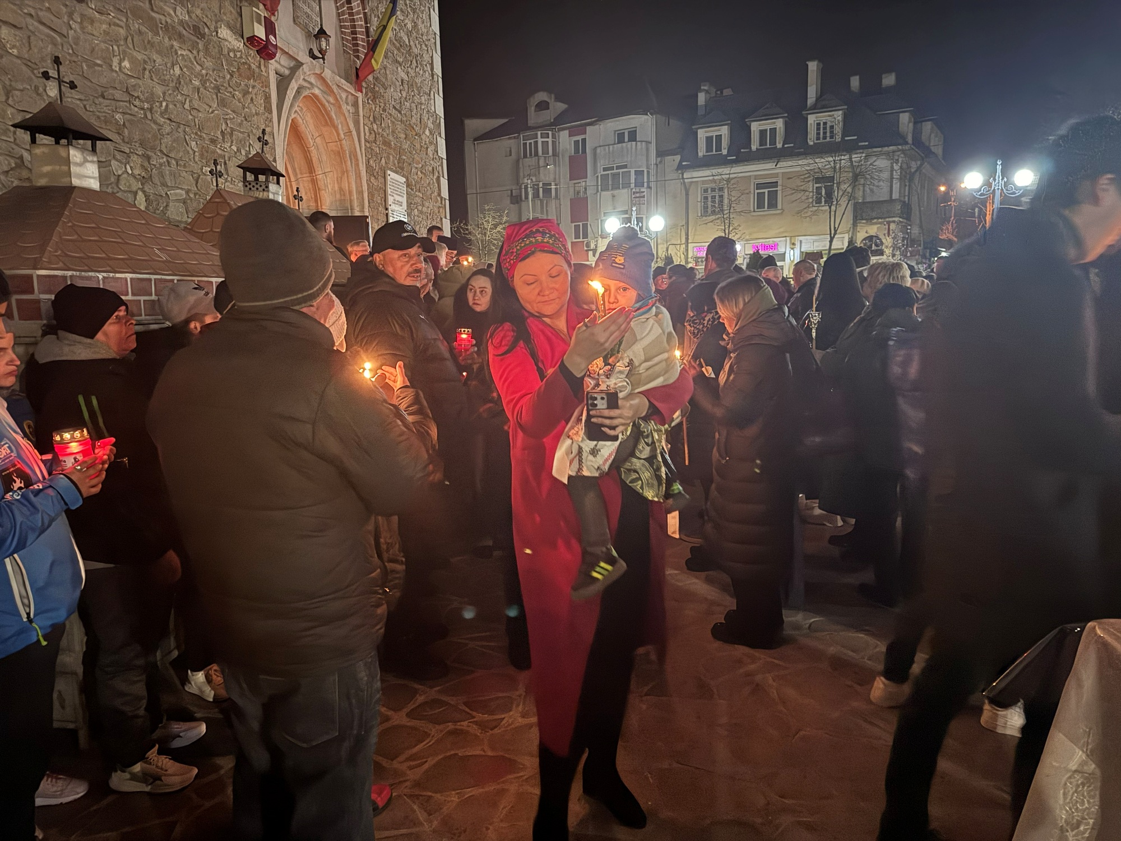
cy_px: 420
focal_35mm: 24
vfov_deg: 56.8
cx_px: 560
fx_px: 777
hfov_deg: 71.6
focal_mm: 6.76
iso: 1600
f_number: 1.78
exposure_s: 1/25
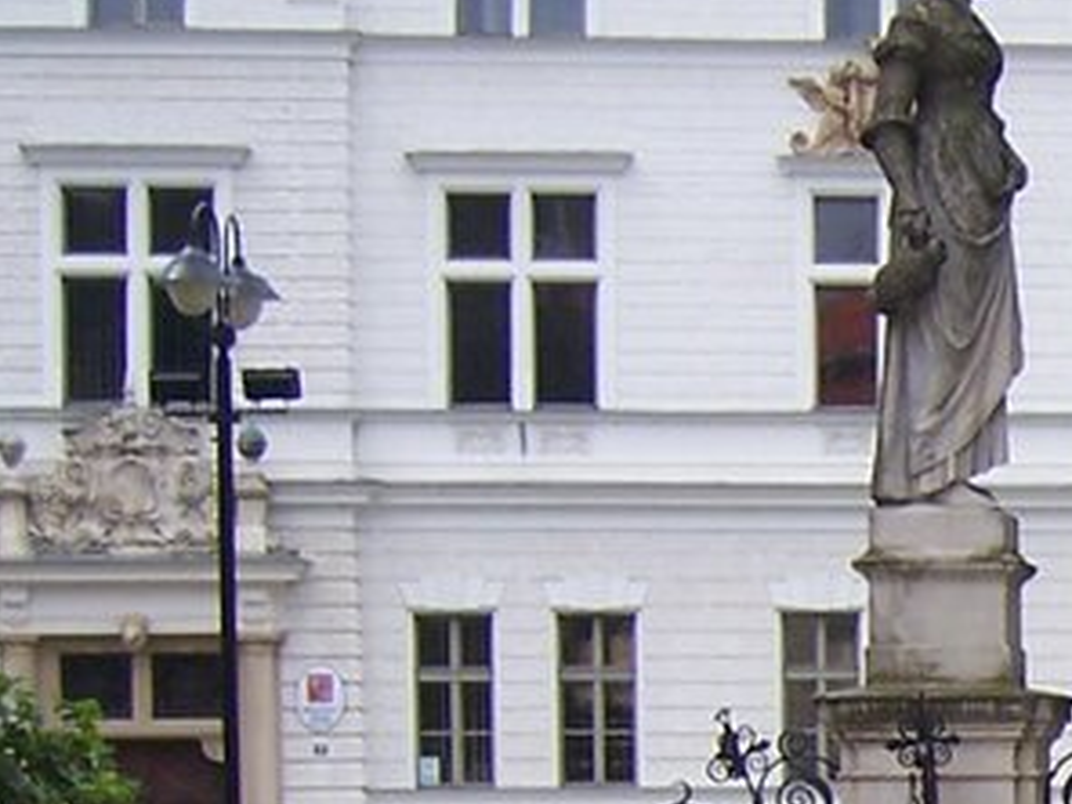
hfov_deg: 12.6
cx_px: 1782
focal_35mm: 146
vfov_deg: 9.9
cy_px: 1141
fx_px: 4521
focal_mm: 6
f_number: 3
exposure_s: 1/500
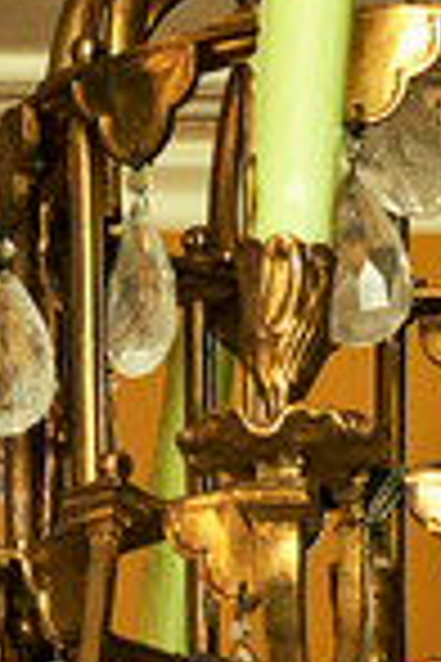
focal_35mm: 268
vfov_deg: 6.7
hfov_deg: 5.1
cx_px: 486
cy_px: 2216
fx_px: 4924
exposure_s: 4
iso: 100
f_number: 11
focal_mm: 35
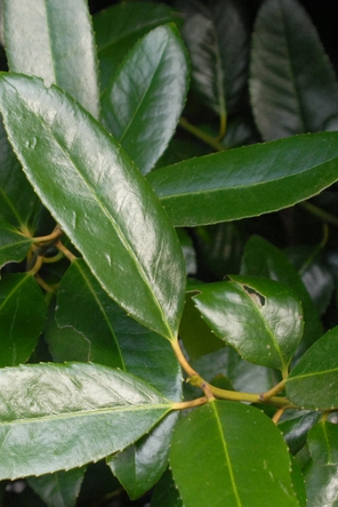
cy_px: 318
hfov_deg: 14.1
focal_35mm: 97
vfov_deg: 21.0
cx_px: 156
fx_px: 1366
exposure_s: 1/80
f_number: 4.5
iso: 400
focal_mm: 28
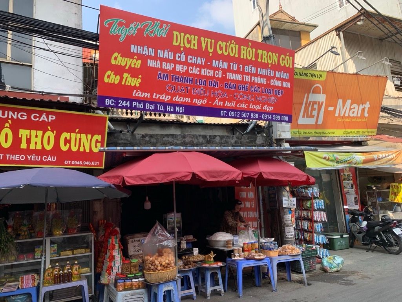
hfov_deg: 67.3
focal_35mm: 26
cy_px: 151
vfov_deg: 53.1
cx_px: 201
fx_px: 302
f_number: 1.8
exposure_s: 1/488
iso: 25
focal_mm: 4.25
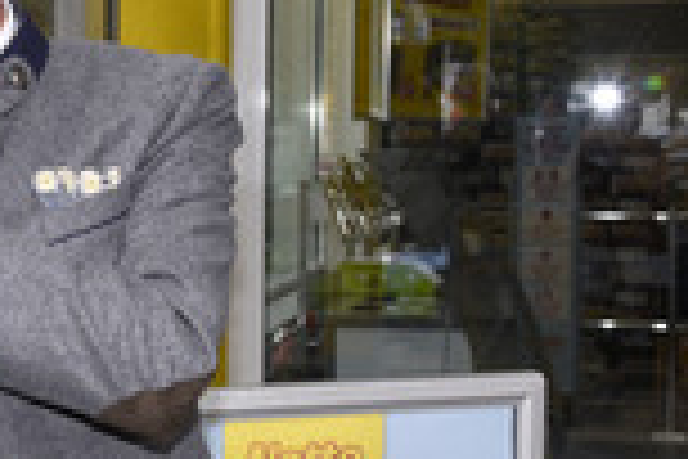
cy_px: 266
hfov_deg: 17.2
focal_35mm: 112
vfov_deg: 12.2
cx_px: -196
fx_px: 2140
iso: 160
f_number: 8
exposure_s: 1/100
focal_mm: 38
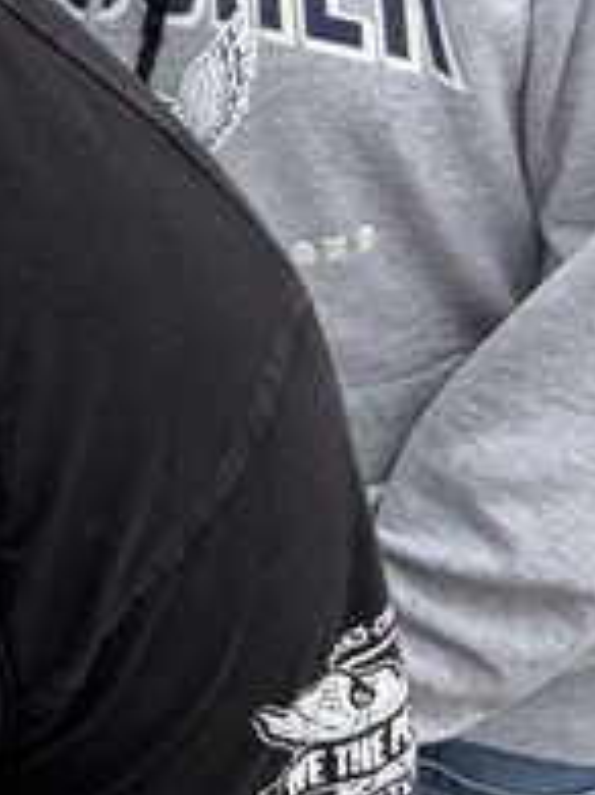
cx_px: -664
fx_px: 2776
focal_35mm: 121
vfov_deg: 14.7
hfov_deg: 10.9
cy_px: -530
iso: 25
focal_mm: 2.69
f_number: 1.9
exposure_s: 1/344
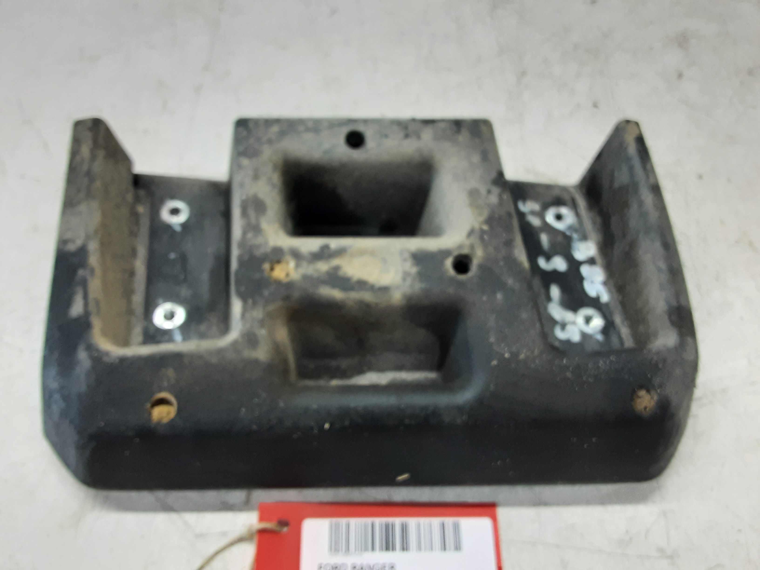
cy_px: 285
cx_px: 380
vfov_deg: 51.4
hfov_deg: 65.3
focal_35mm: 27
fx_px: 593
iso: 160
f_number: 1.9
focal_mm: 2.91
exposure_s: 1/50
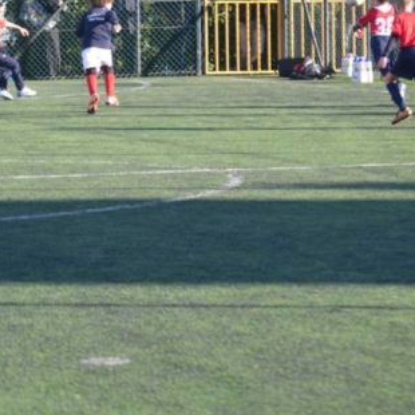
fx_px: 2916
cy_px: 106
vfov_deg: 8.1
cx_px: 201
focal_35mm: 215
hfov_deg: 8.1
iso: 400
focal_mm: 75
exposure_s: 1/640
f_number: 4.2
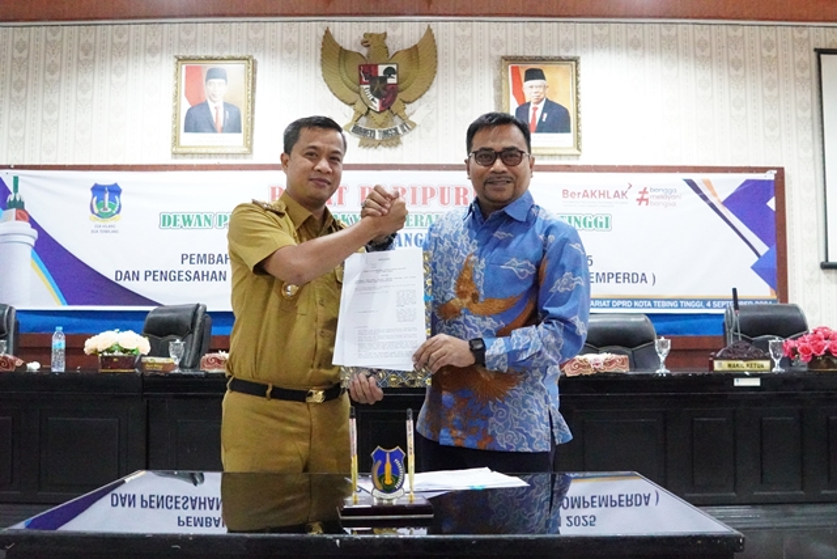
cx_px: 418
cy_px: 280
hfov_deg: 51.3
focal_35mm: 38
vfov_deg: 35.5
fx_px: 872
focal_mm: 25
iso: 32000
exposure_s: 1/250
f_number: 4
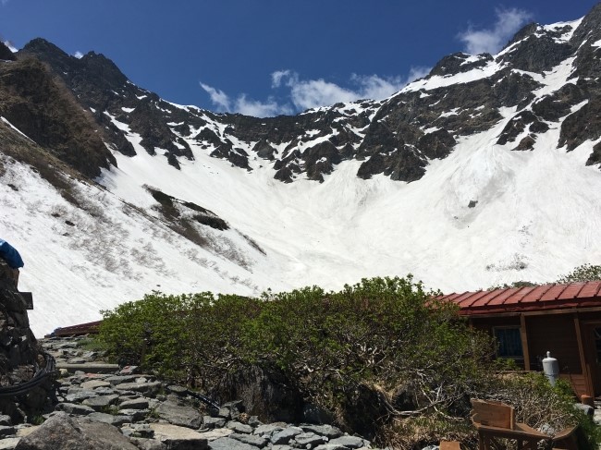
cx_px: 300
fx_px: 503
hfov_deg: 61.7
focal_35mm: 29
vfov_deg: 48.2
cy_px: 225
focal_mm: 4.15
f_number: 2.2
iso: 25
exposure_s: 1/3846
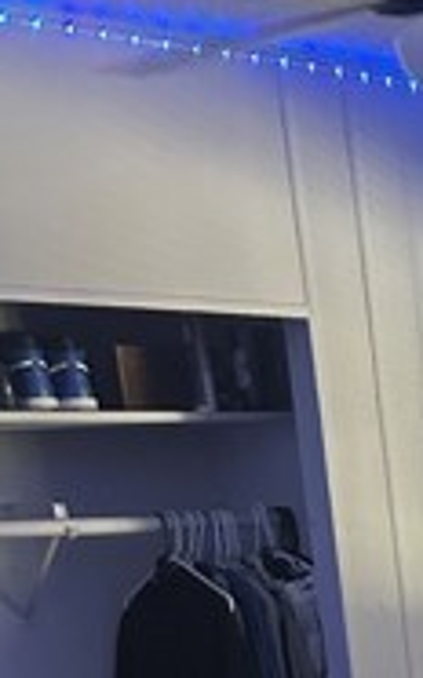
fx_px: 1755
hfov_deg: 12.2
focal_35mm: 95
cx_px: 846
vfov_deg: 19.1
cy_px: 1032
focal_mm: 5.7
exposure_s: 1/30
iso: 640
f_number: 1.5
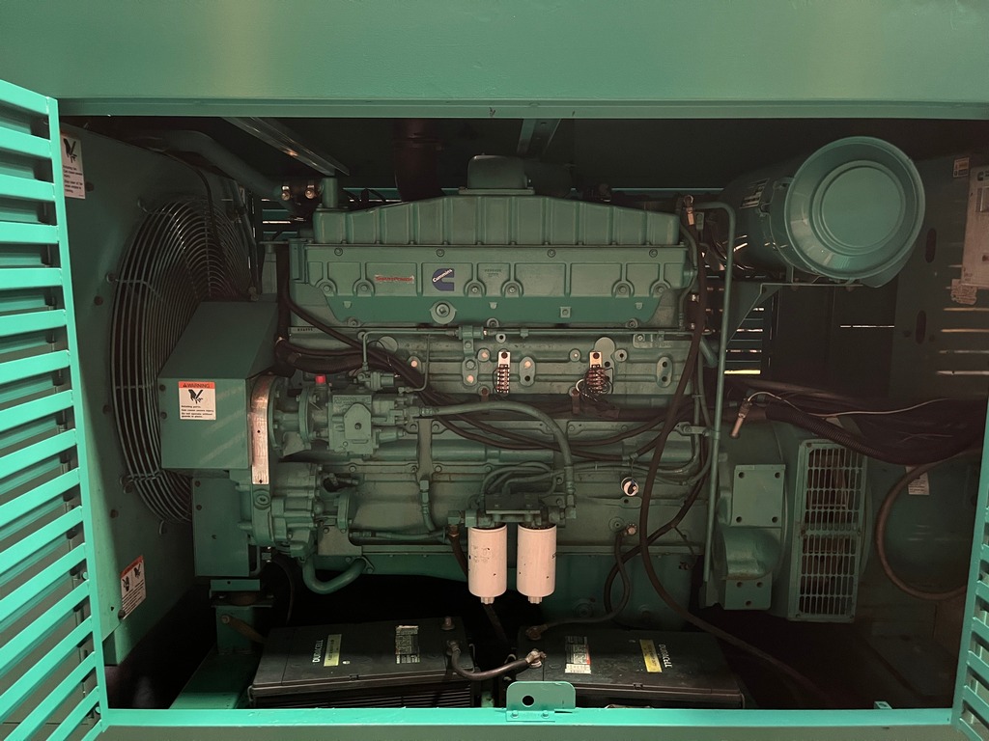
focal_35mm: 26
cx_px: 494
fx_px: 743
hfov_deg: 67.3
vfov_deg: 53.1
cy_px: 370
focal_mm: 5.1
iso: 800
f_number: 1.6
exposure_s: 1/30
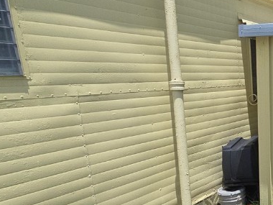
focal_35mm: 35
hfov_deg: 41.0
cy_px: 141
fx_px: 276
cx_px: 307
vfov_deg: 40.1
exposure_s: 1/3273
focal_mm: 2.2
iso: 50
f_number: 2.2
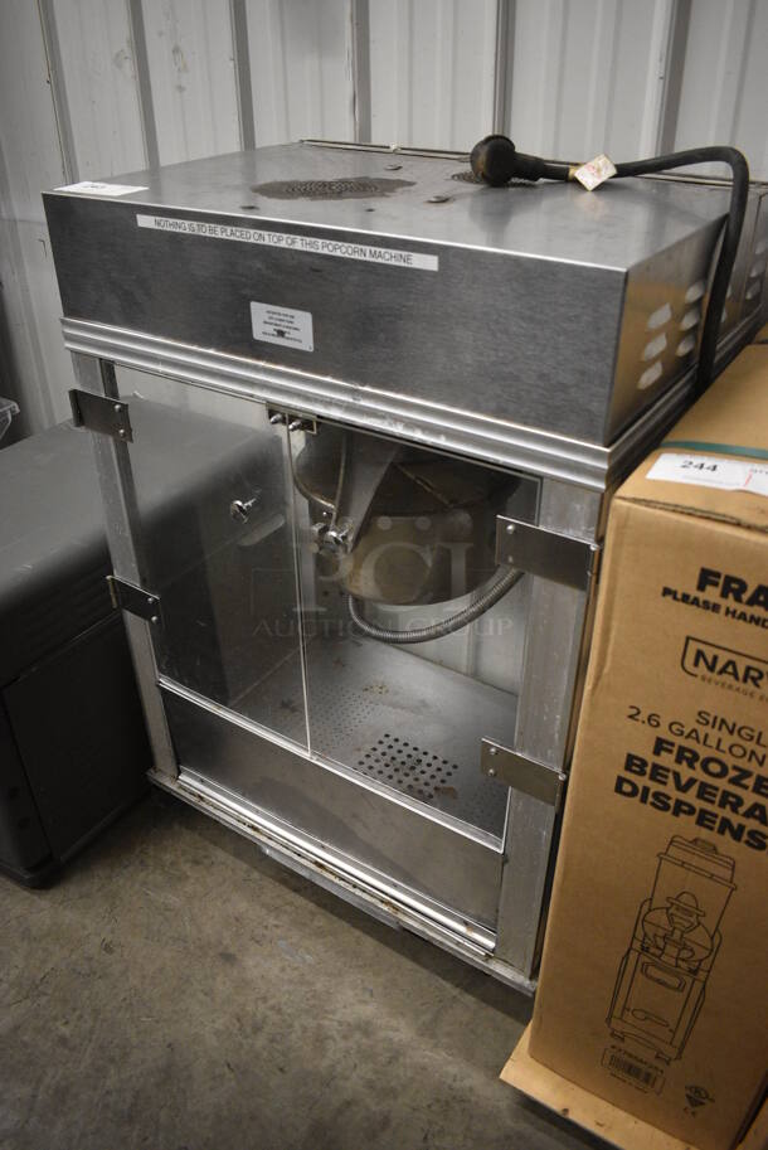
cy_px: 575
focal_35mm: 27
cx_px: 384
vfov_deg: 67.3
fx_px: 863
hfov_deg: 48.0
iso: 2000
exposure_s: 1/125
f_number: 3.5
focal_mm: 18
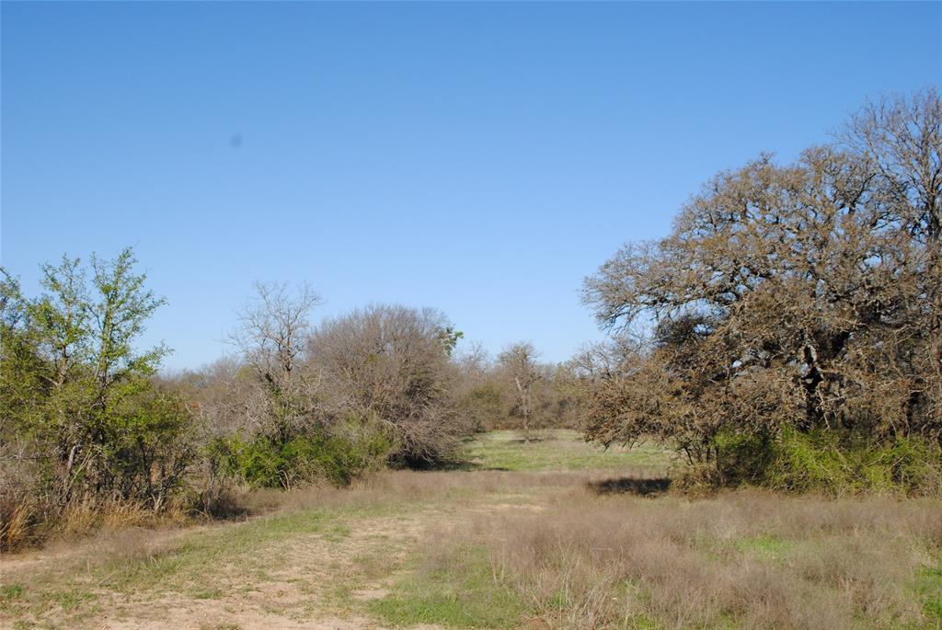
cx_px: 471
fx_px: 943
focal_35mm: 36
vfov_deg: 37.0
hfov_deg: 53.1
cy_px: 315
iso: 100
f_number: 9
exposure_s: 1/320
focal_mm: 24
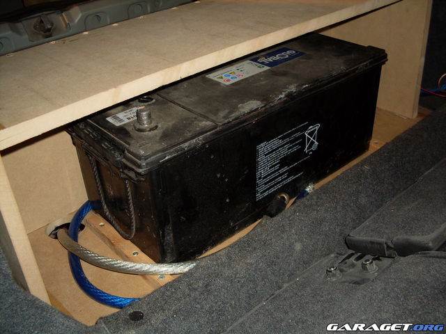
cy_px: 167
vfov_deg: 37.7
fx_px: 490
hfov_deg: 49.0
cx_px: 223
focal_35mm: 38
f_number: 2.8
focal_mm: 6.3
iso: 100
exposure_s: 1/45
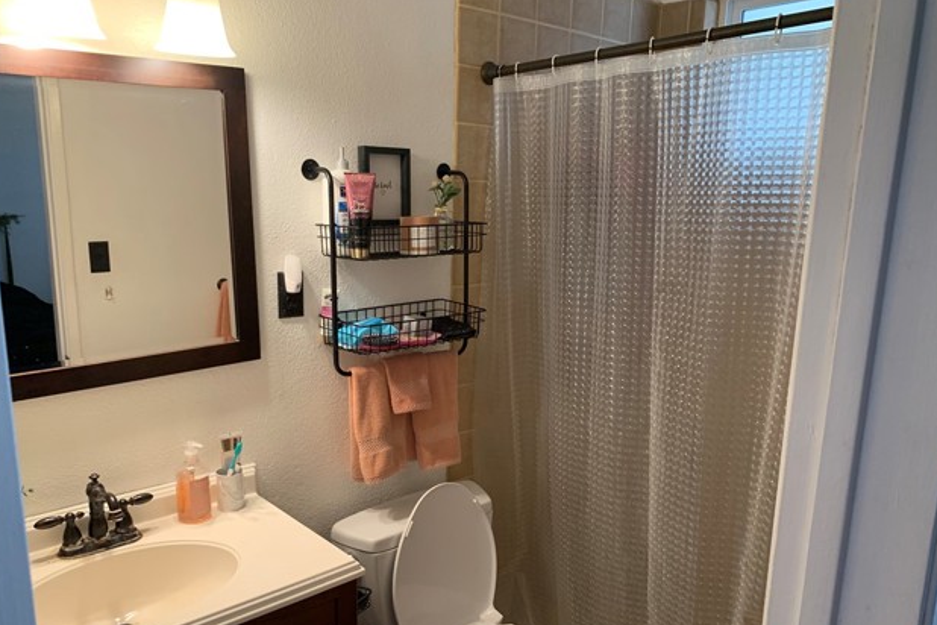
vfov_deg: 46.3
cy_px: 355
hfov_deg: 65.5
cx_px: 462
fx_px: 729
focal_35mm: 28
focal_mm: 4.25
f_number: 1.8
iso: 125
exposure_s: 1/60
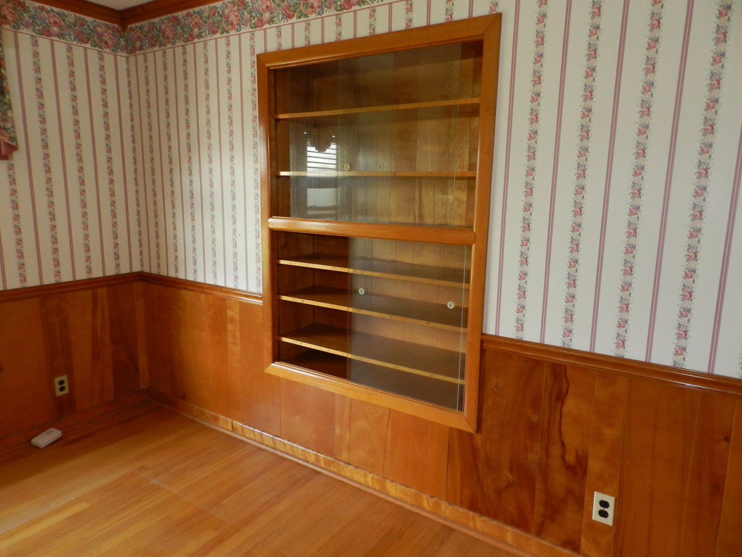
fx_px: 493
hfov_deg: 73.9
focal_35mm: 23
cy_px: 278
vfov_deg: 58.9
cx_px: 371
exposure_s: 1/30
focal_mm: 4
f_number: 3.4
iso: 200
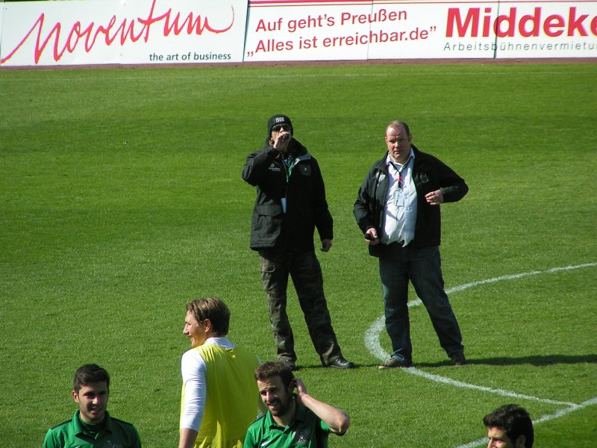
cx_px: 298
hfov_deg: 5.2
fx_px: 6554
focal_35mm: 380
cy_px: 224
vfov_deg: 3.9
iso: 50
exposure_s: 1/800
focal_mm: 58
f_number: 3.5
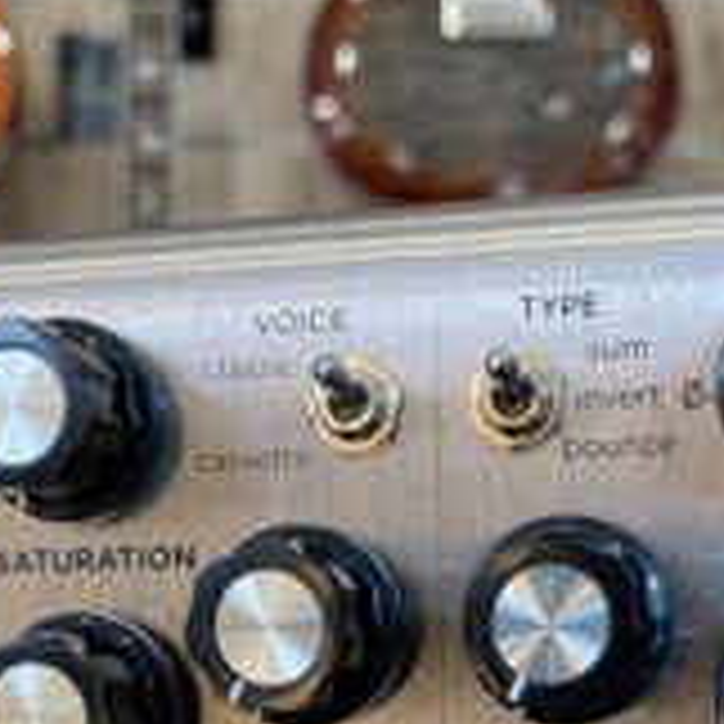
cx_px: 468
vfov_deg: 27.4
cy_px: 805
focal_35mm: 57
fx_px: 1349
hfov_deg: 29.9
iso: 80
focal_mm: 4.25
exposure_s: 1/100
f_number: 1.8
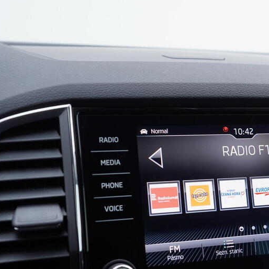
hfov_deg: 27.3
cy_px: 173
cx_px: 236
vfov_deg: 28.0
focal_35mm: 61
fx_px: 536
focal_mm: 24
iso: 125
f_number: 3.2
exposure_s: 1/50
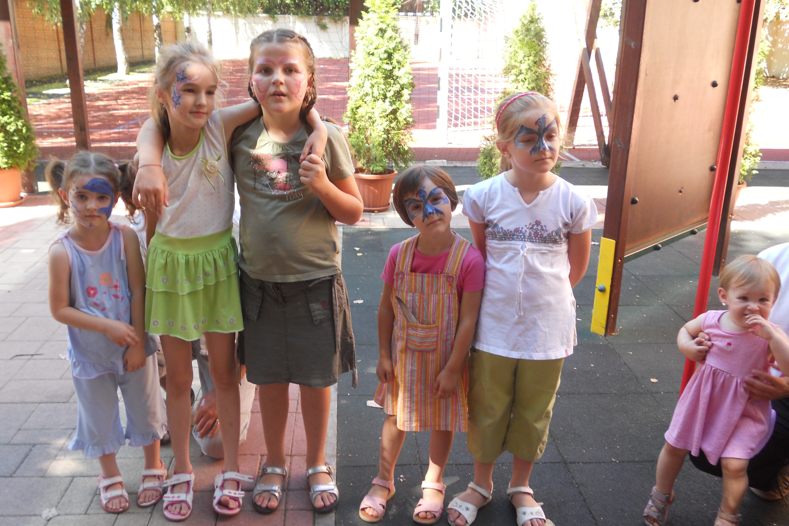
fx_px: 745
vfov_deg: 38.9
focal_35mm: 34
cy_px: 272
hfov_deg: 55.8
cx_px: 394
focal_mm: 5.8
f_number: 3.5
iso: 80
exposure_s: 1/50
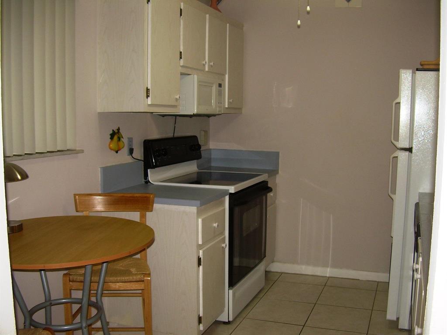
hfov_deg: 49.0
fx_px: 491
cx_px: 224
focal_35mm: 38
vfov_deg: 37.7
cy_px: 168
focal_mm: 6.3
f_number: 2.8
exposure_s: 1/60
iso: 50
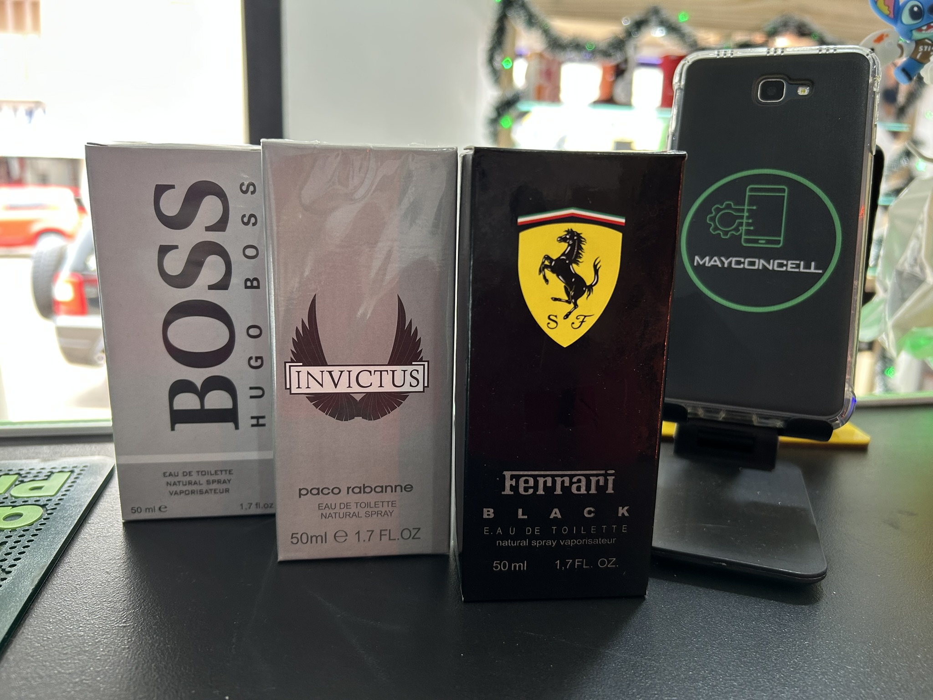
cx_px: 466
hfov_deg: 67.3
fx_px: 701
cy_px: 350
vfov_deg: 53.1
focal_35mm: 26
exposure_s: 1/60
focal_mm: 5.7
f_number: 1.5
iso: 80
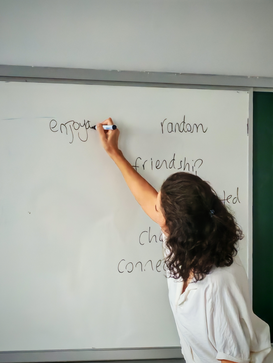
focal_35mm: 174
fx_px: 1830
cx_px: 136
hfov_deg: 8.5
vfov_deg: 11.4
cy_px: 182
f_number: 1.9
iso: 1000
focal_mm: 6.12
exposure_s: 1/50
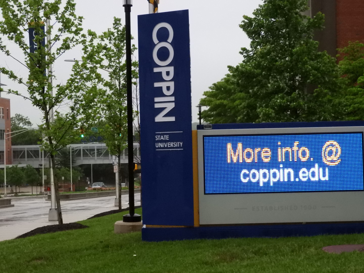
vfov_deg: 17.4
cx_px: 182
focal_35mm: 85
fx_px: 894
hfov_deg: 23.0
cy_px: 136
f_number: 4.5
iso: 1600
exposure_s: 1/800
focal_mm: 15.2
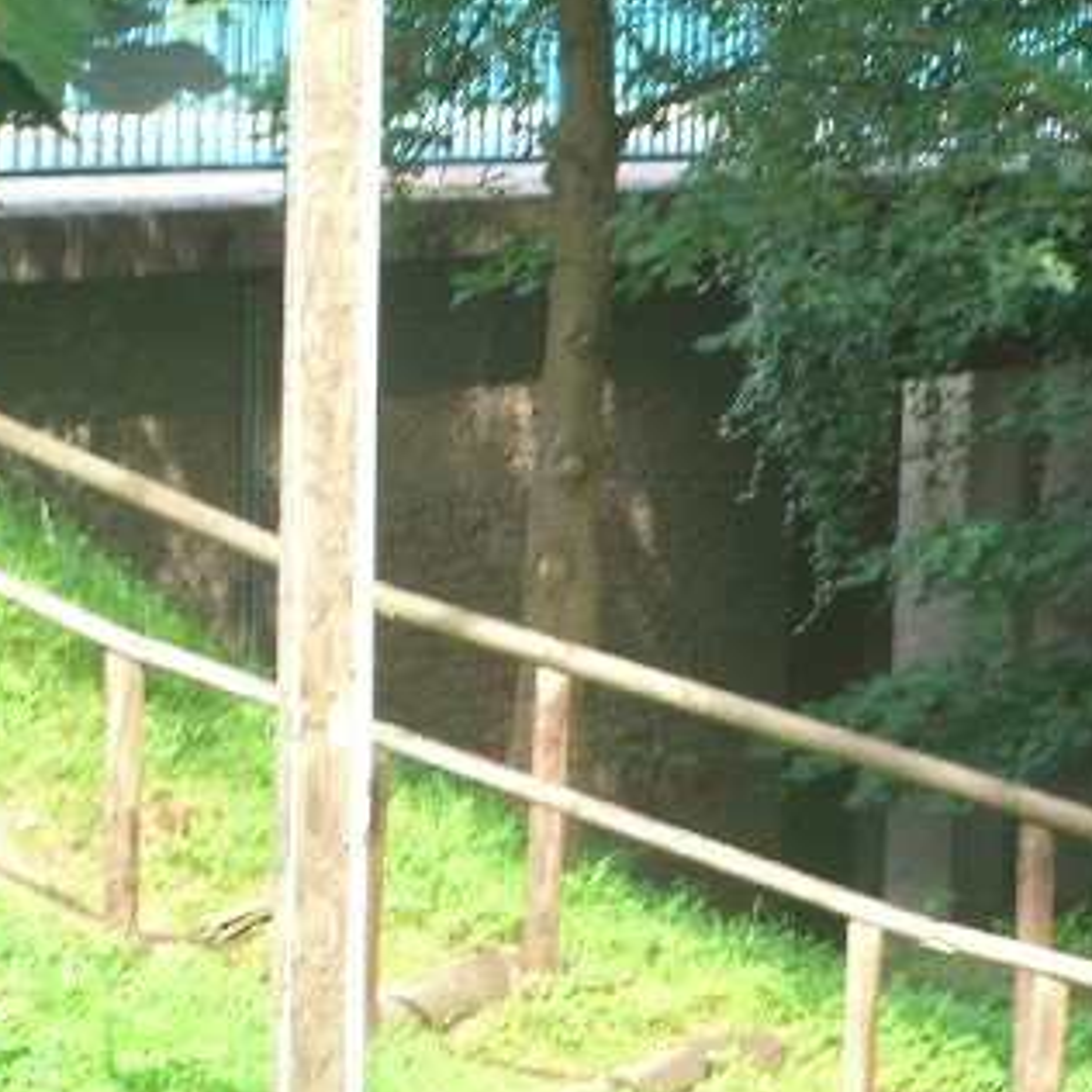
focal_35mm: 155
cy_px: 562
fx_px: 5532
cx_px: 959
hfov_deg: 11.2
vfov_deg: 11.3
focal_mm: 19.7
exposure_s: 1/60
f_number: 4.8
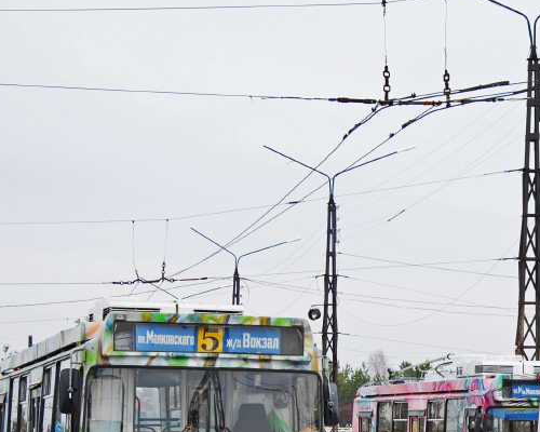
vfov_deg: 10.1
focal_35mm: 152
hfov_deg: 12.6
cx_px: 501
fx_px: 2431
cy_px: 370
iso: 100
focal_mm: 45
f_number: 6.3
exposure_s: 1/160
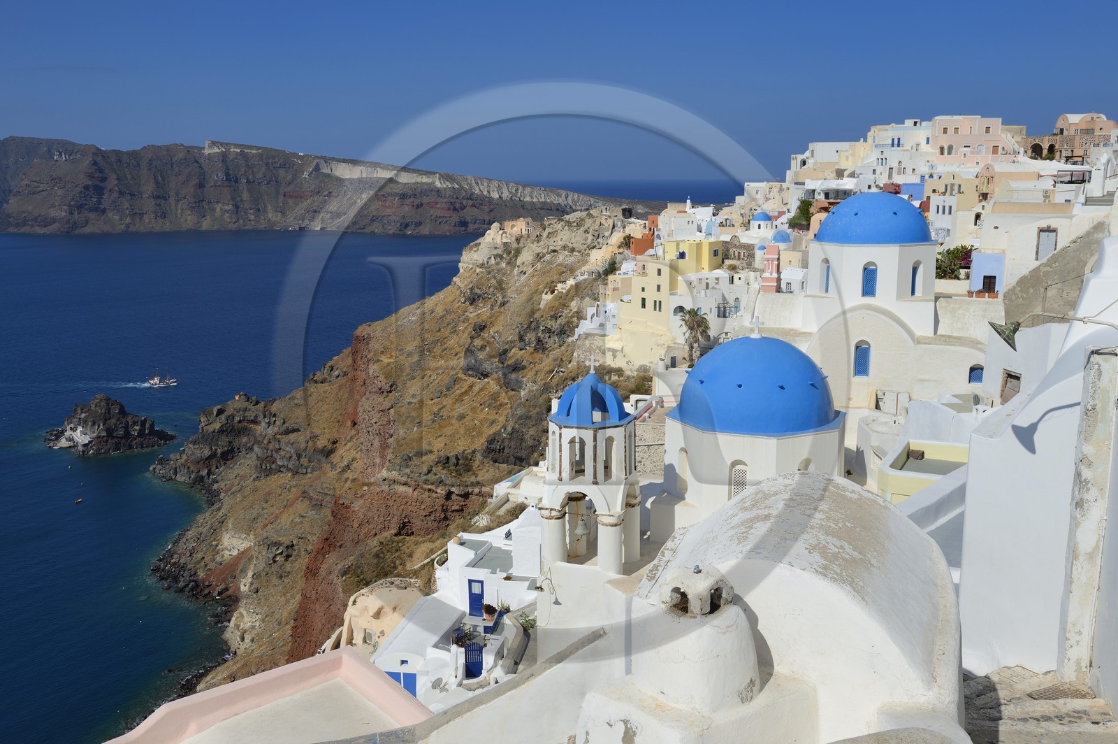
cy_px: 372
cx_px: 559
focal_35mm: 32
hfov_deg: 58.8
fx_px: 993
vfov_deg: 41.0
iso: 100
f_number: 10
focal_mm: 32
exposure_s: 1/250
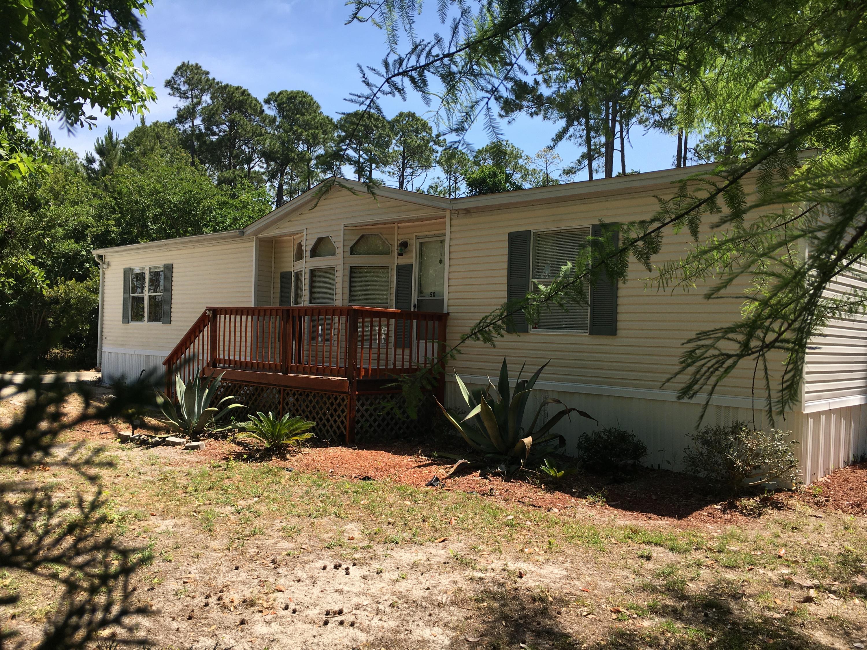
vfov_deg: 48.2
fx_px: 726
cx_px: 434
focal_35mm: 29
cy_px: 325
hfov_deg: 61.7
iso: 25
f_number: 2.2
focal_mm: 4.15
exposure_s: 1/1115
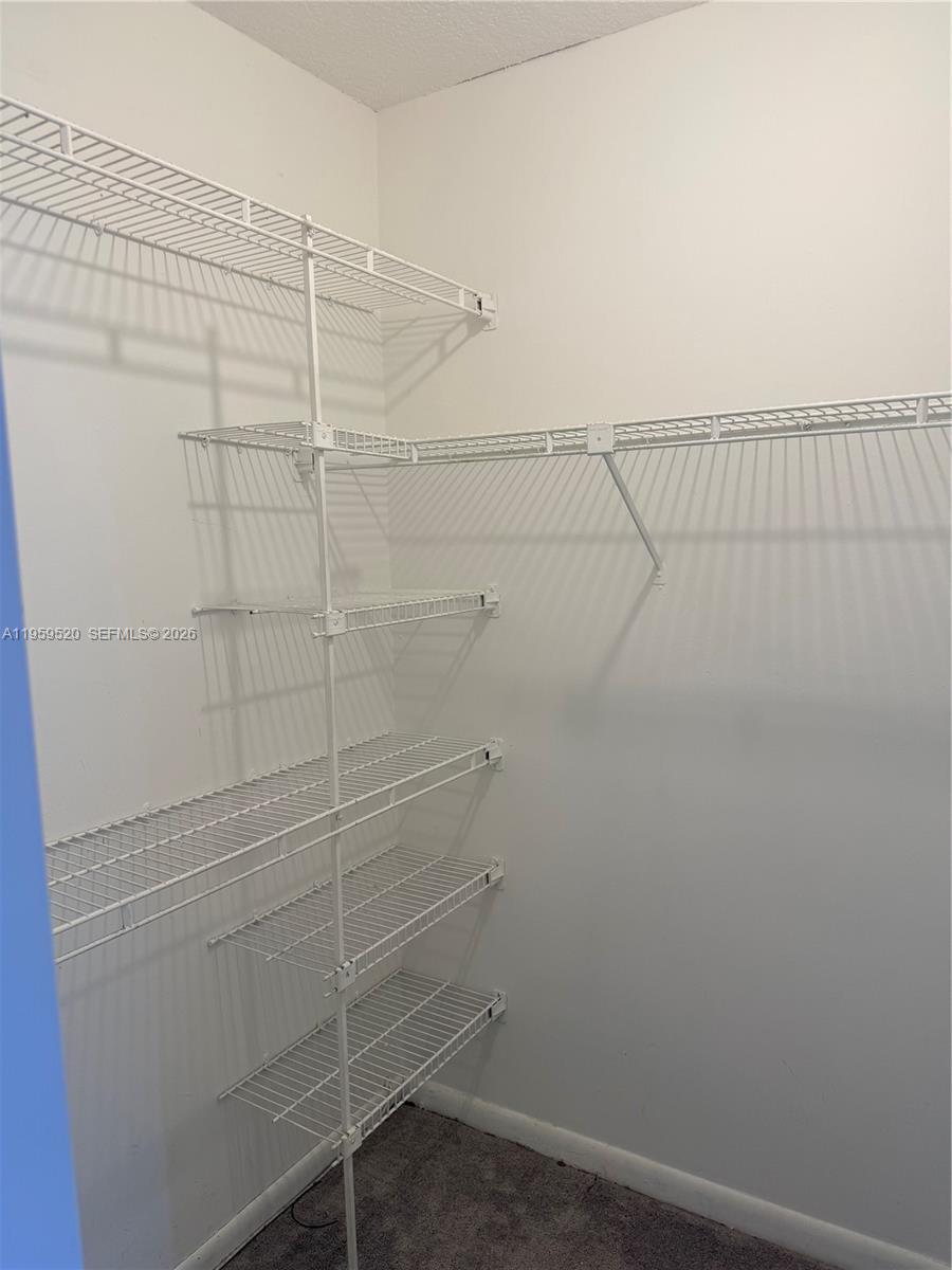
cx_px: 476
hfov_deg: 56.8
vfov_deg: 71.6
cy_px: 635
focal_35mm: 24
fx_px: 880
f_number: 1.78
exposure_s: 1/120
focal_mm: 6.76
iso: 100
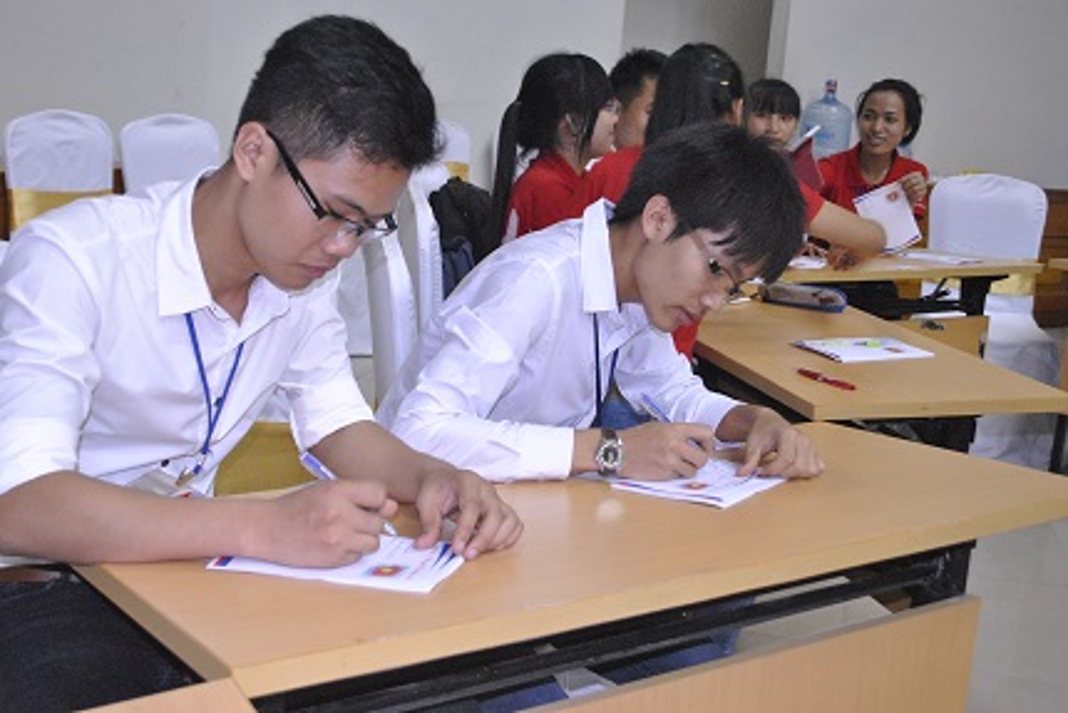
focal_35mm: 45
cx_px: 534
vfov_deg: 29.9
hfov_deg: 43.6
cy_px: 356
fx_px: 1335
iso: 1600
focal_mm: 30
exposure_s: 1/40
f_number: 4.5
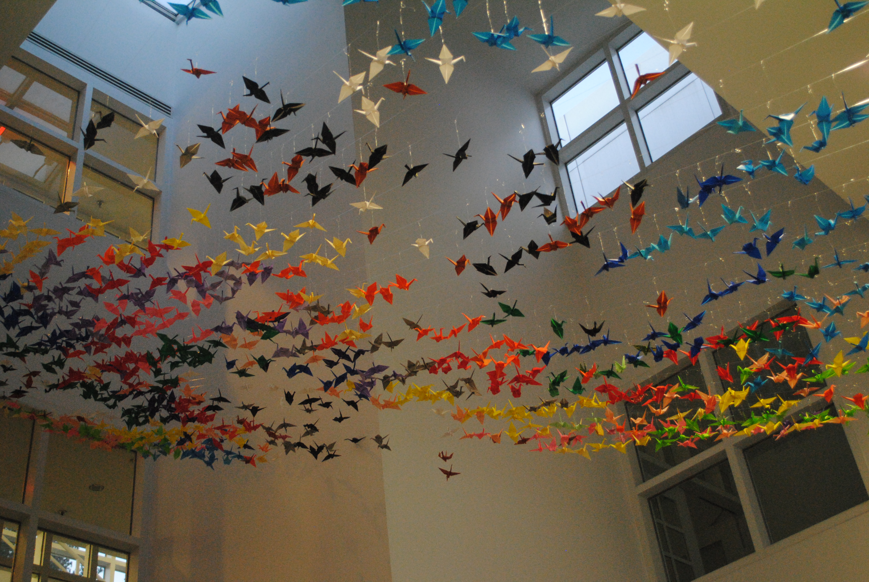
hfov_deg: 43.6
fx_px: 1088
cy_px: 291
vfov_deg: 29.9
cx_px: 434
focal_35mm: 45
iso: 1400
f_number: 4.5
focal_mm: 30
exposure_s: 1/30
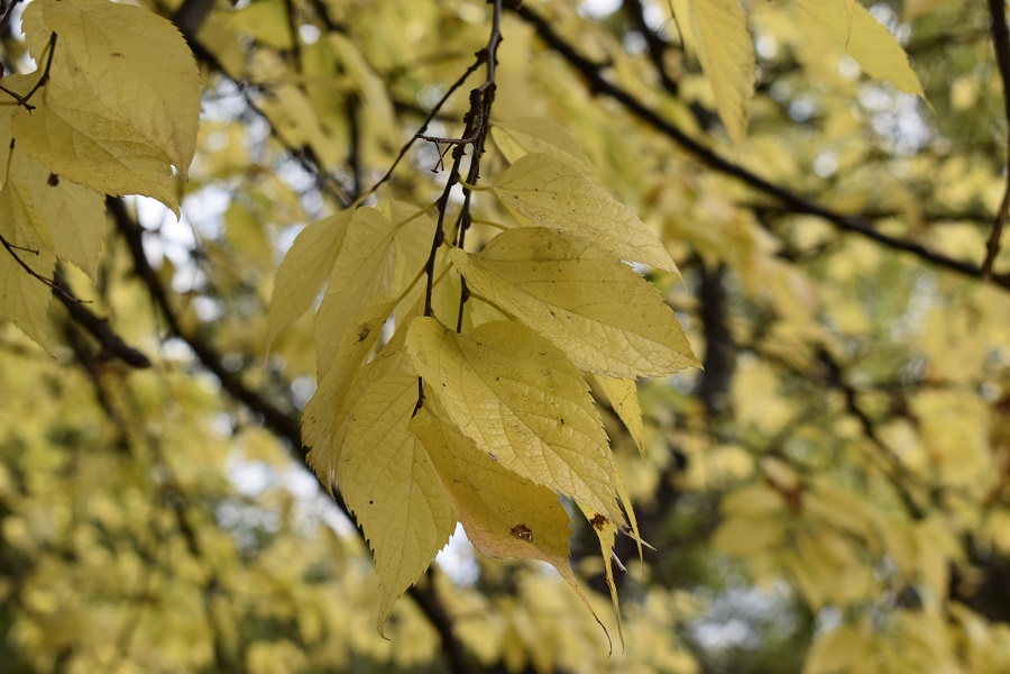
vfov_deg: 18.2
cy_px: 337
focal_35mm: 75
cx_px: 505
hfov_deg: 27.0
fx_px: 2104
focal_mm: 50
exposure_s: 1/250
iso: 280
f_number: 8
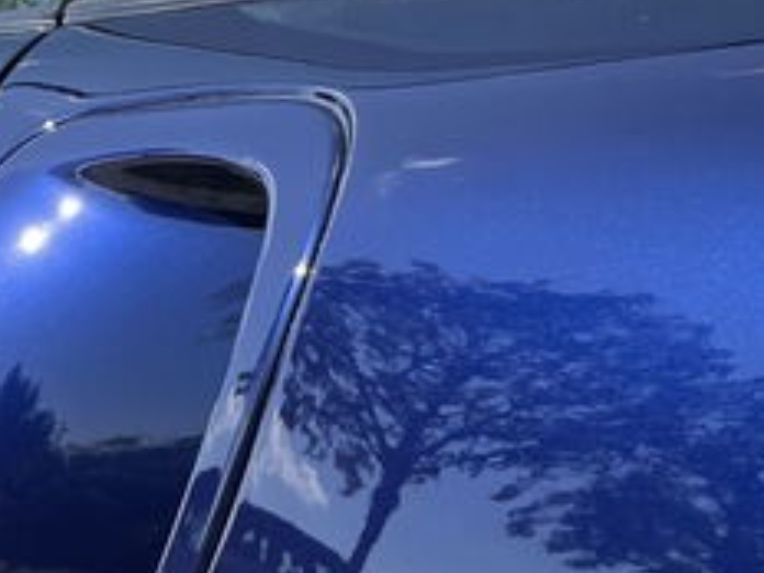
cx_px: -89
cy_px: 820
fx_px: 2538
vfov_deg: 12.3
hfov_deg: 16.6
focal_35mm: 115
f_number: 1.6
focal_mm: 4.2
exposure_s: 1/1770
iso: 32
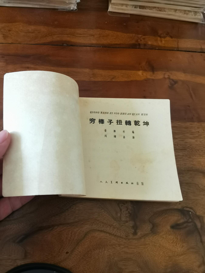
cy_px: 136
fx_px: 213
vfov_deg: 65.3
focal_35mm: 27
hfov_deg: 51.4
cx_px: 102
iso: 160
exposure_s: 1/33.3
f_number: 2.2
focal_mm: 2.26
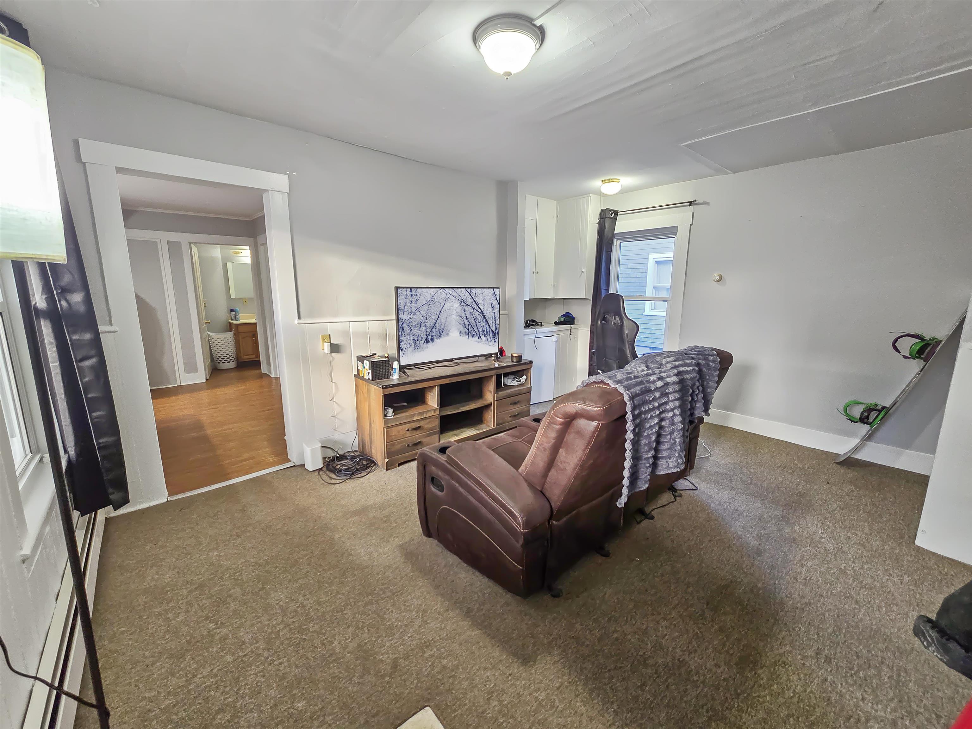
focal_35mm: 13
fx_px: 365
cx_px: 486
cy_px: 364
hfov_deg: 106.2
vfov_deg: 89.9
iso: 250
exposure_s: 1/60
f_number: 2.2
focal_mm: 2.2
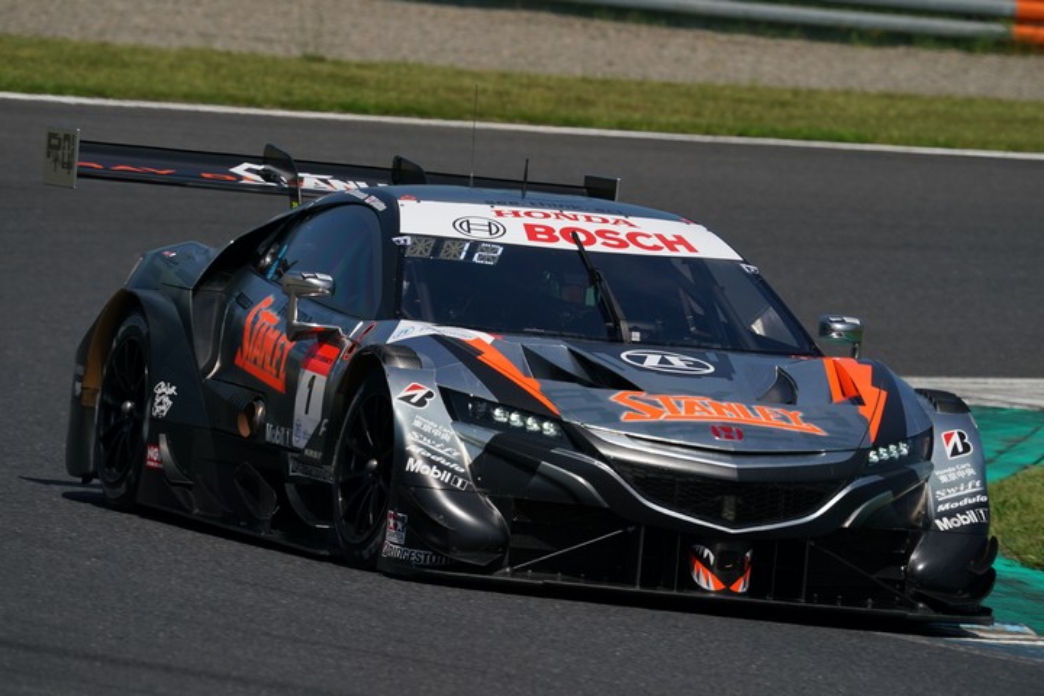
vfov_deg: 2.3
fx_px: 17399
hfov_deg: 3.4
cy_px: 348
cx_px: 522
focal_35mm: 600
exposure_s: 1/800
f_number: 11
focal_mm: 600
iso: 250
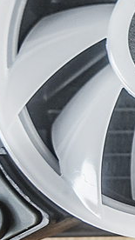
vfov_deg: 19.6
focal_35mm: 108
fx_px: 688
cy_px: 40
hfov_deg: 9.1
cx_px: 400
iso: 500
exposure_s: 1/80
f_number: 4
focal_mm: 29
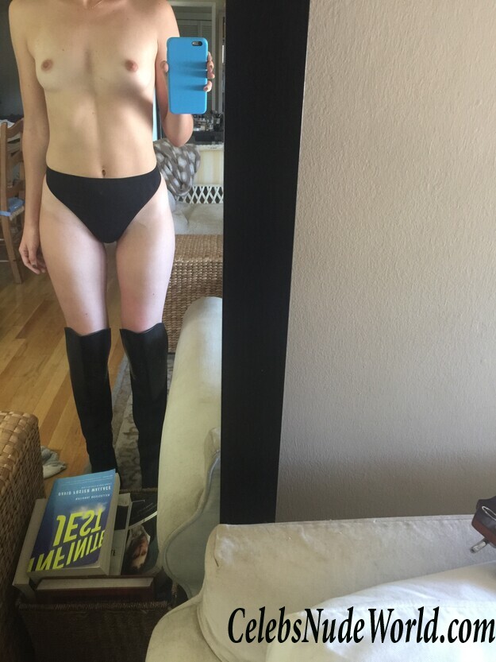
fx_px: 554
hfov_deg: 48.2
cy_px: 331
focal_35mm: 29
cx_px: 248
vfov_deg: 61.7
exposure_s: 1/15
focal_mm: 4.15
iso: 100
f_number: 2.2
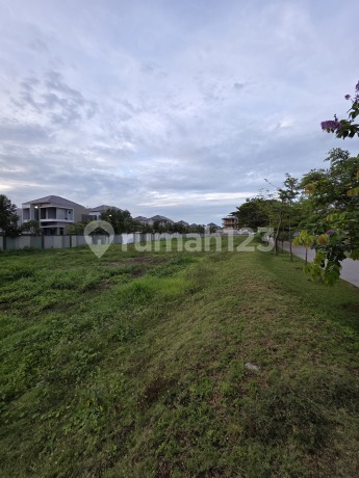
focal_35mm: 13
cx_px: 180
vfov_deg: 106.2
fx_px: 180
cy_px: 239
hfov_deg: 89.9
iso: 32
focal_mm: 2.2
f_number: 1.9
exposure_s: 1/100
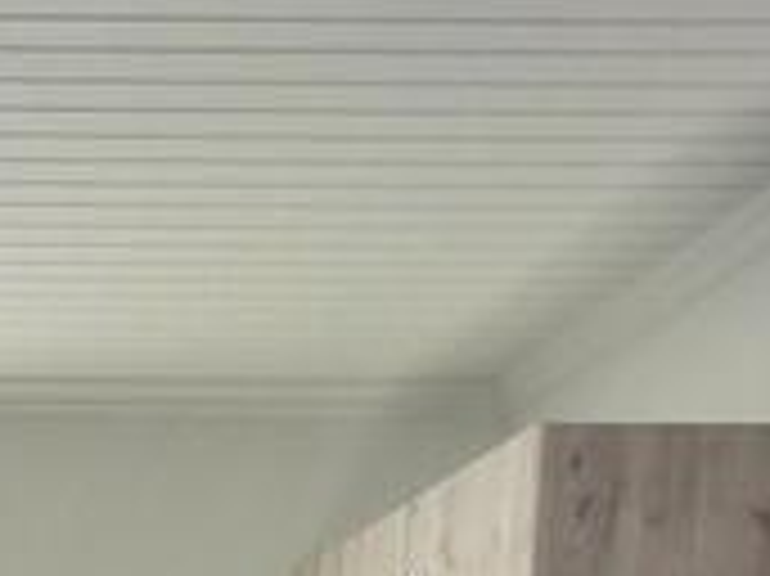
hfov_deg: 22.8
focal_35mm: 75
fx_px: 1667
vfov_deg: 15.4
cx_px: -266
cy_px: 1181
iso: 40
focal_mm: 1.64
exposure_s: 1/250
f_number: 2.2
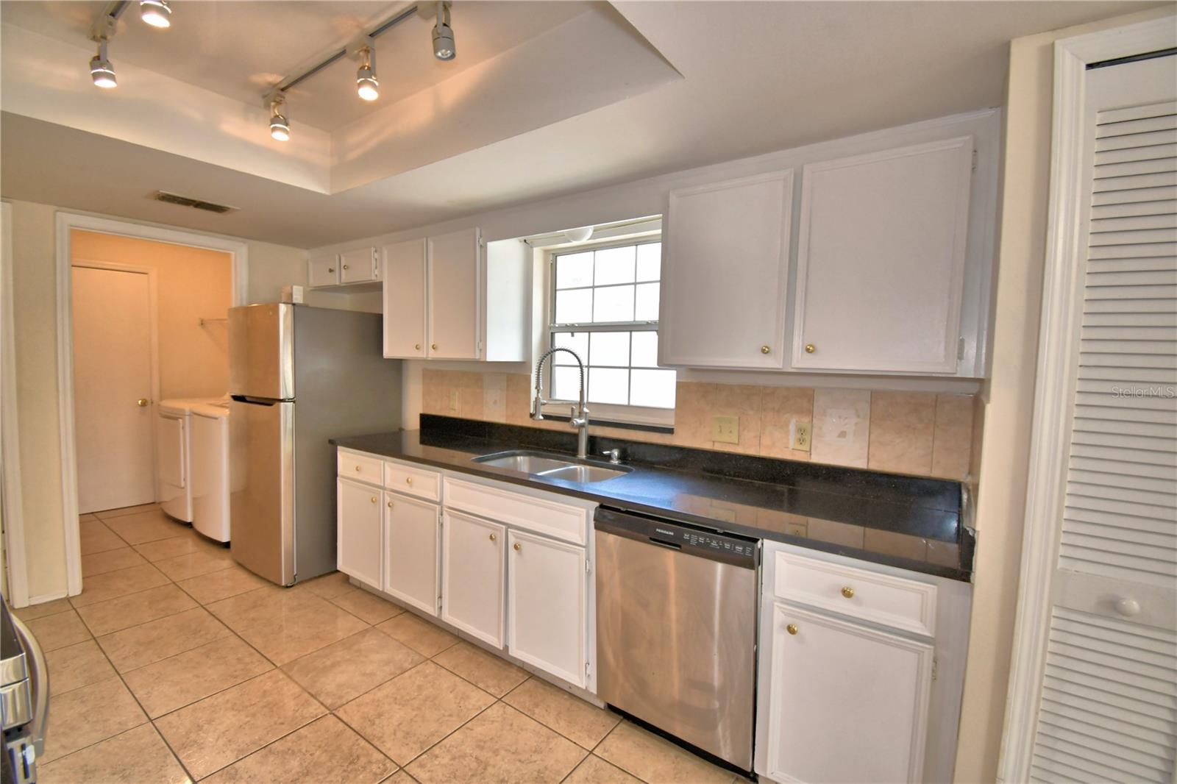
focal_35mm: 15
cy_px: 392
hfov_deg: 100.4
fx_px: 490
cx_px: 588
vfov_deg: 77.3
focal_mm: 10
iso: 200
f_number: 4.5
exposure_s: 1/50
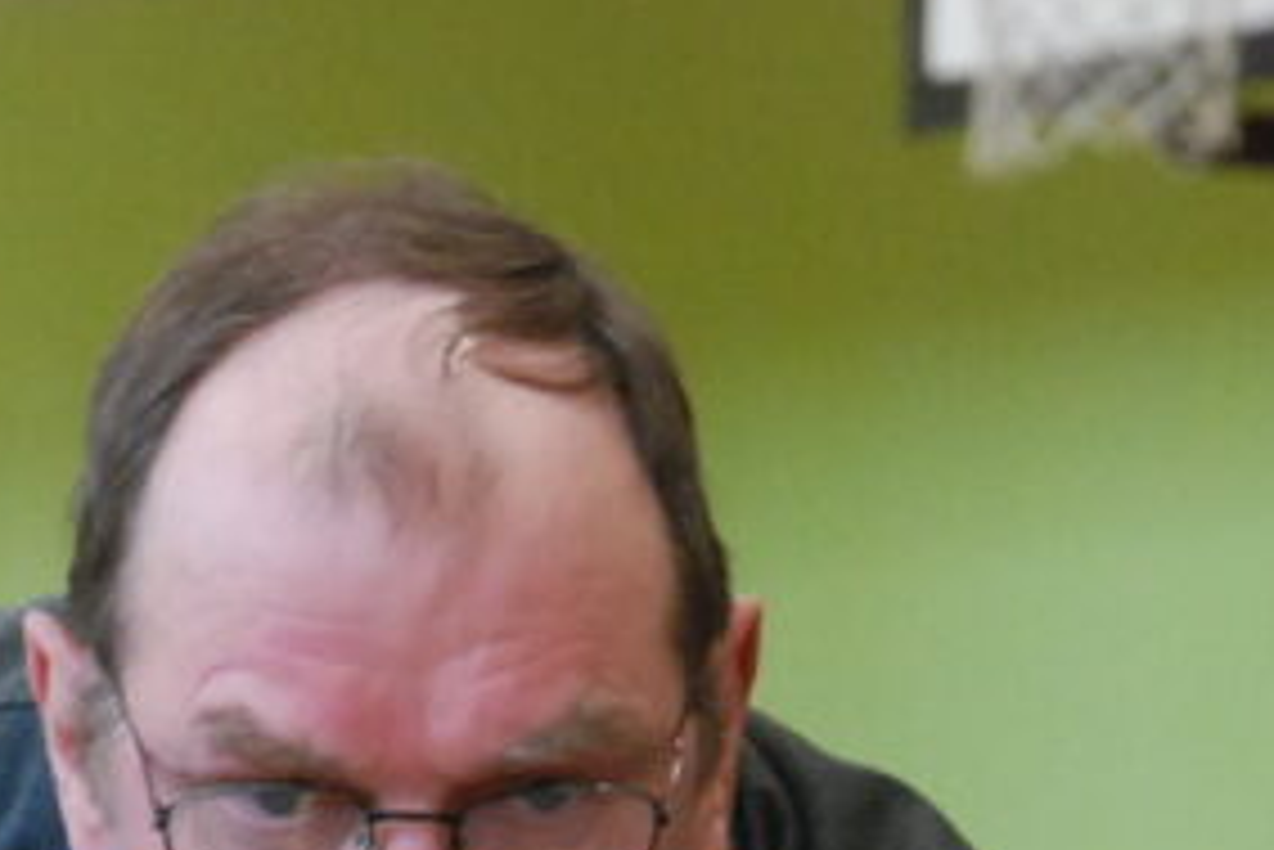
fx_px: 17703
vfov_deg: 2.7
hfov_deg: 4.1
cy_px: 1378
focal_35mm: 500
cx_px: 360
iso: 1600
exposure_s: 1/60
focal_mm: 92
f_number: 5.6
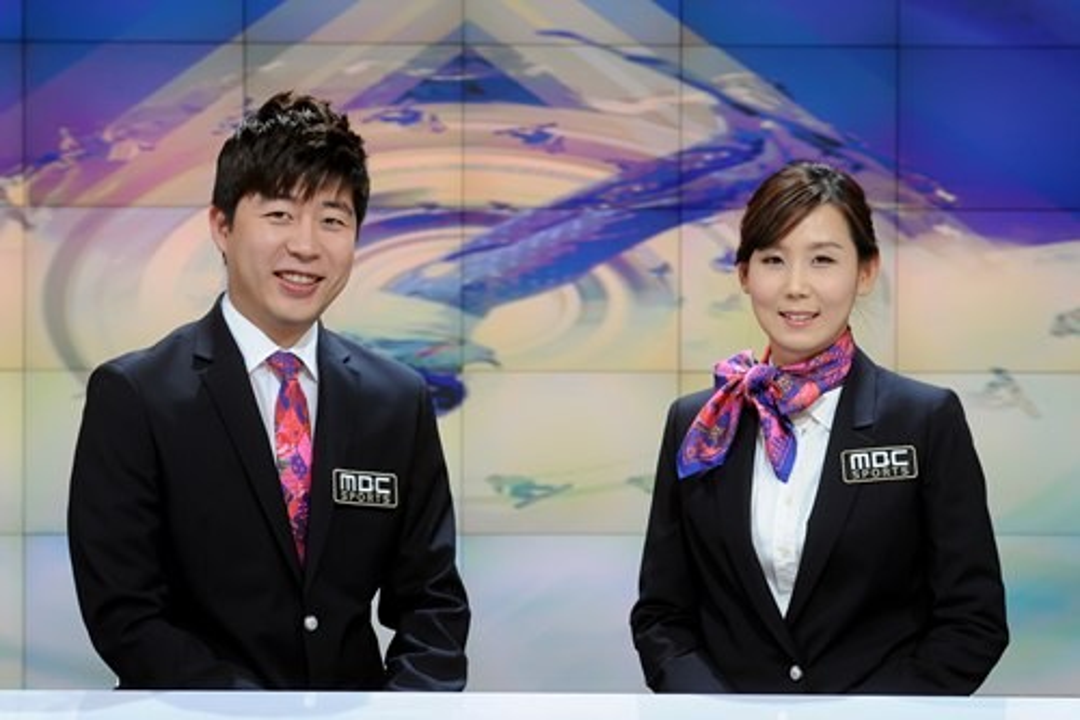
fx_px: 2699
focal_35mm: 90
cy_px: 360
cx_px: 540
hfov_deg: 22.6
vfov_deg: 15.2
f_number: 5
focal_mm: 90
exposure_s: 1/125
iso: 1000
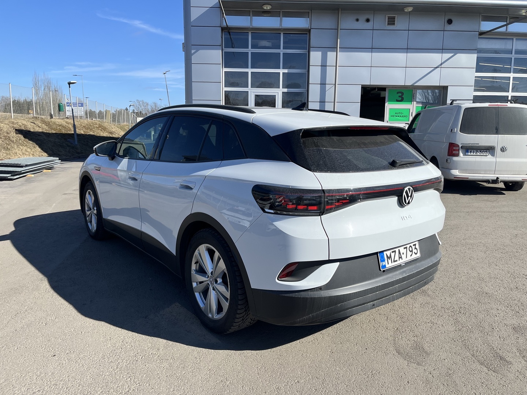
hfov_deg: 67.3
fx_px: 396
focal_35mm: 26
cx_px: 264
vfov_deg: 53.1
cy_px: 198
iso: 50
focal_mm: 5.1
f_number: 1.6
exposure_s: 1/3521
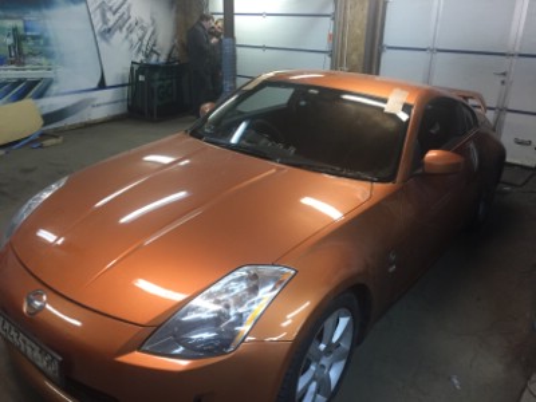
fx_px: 449
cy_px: 201
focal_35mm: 29
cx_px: 268
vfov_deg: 48.2
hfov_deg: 61.7
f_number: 2.2
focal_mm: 4.15
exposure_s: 1/33
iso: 200
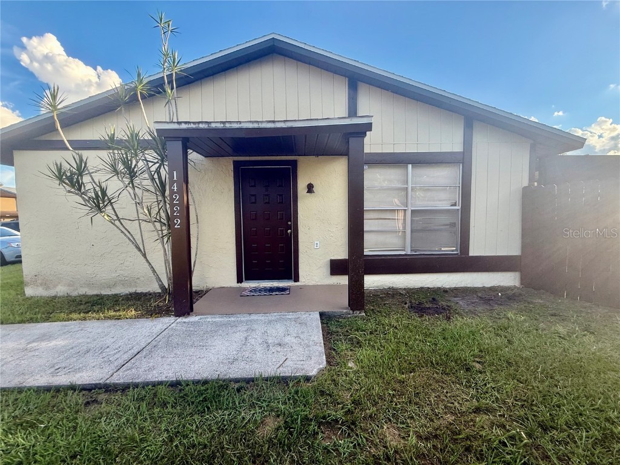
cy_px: 232
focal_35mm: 14
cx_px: 310
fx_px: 251
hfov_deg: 102.1
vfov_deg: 85.7
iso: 50
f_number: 2.2
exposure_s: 1/216
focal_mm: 2.22
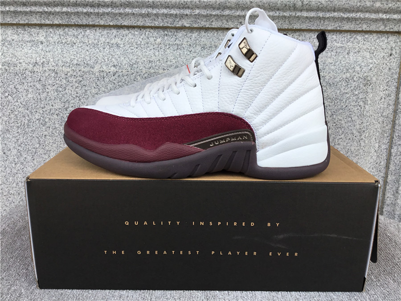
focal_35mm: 31
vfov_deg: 45.4
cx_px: 200
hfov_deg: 58.4
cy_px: 150
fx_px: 359
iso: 25
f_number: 2.4
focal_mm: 3.3
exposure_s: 1/210
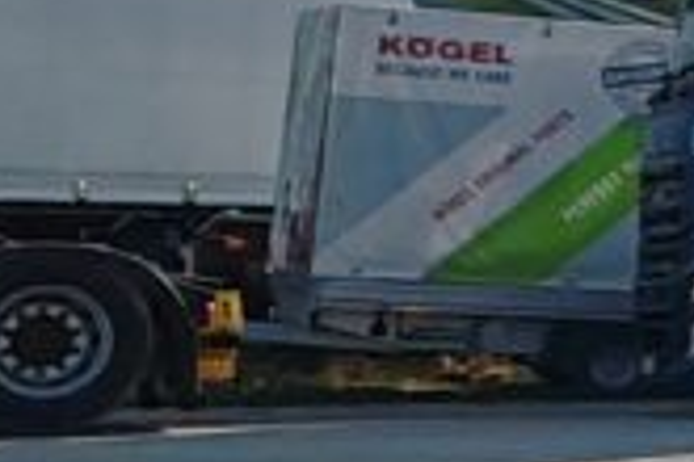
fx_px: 4202
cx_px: 2402
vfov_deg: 6.3
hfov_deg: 7.6
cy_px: -63
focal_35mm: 218
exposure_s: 1/2300
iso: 50
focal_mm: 6.12
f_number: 1.9
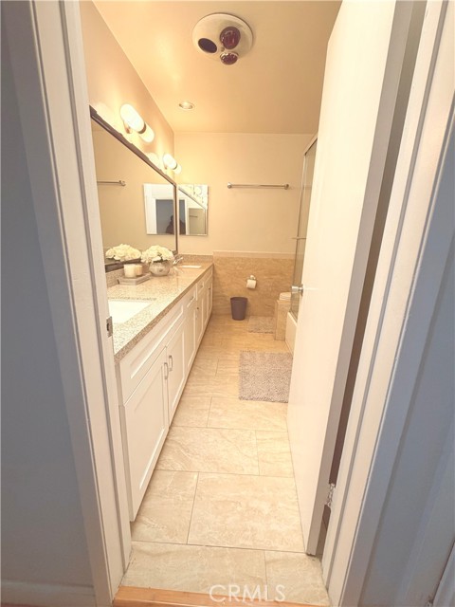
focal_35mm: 14
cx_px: 228
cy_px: 304
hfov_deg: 85.7
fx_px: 245
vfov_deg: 102.1
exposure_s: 1/120
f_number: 2.2
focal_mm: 2.22
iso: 125
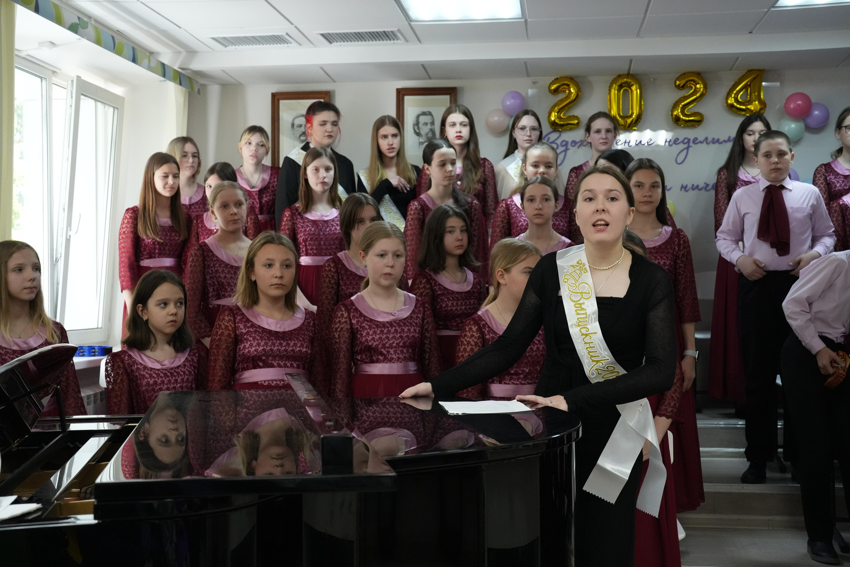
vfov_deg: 27.0
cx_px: 425
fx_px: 1181
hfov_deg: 39.6
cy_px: 284
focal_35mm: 50
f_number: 6.3
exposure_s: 1/320
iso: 6400
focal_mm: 50
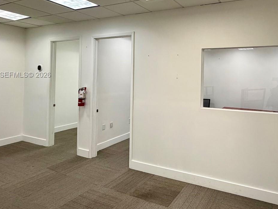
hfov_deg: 68.5
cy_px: 75
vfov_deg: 56.0
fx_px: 193
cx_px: 196
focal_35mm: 24
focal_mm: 2.22
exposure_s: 1/120
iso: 160
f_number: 2.2
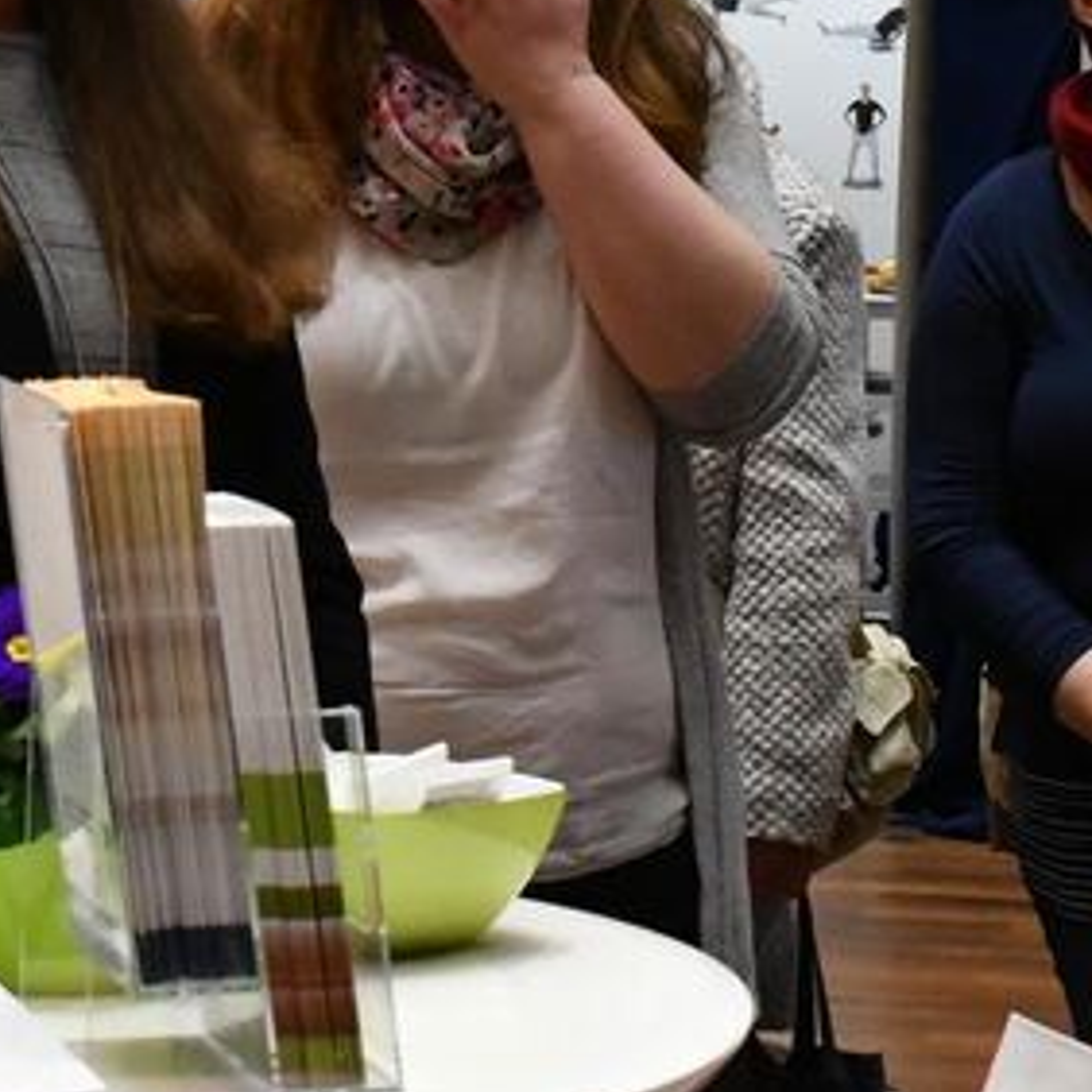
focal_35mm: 130
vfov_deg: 13.4
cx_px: 631
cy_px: 558
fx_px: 4640
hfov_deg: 13.4
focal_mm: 24
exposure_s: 1/125
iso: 4000
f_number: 5.6
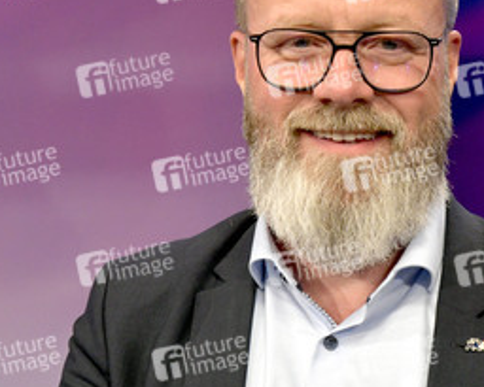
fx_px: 1562
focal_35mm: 109
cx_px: 339
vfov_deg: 14.1
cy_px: 123
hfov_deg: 17.5
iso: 2000
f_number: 7.1
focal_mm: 66
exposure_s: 1/200
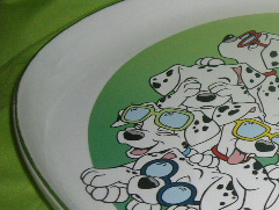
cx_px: 342
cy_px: 104
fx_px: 750
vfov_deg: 15.9
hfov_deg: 19.7
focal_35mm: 93
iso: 100
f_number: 2.8
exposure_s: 1/60
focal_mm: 5.8
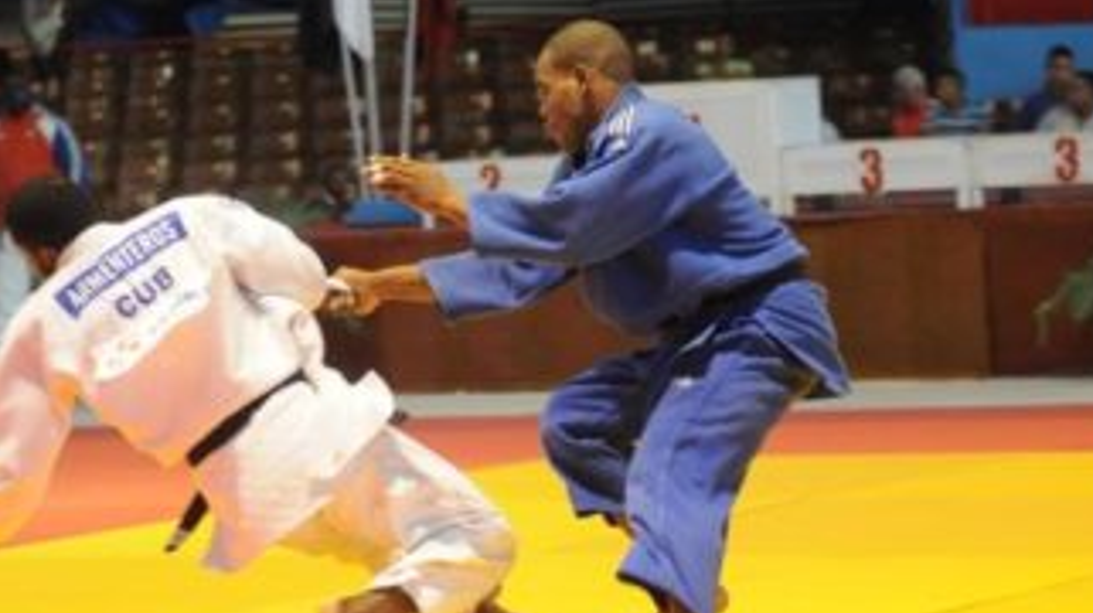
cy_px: 368
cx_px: 470
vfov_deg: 6.6
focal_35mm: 184
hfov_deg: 11.7
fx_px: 5329
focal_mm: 92
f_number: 2.8
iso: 1250
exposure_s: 1/320
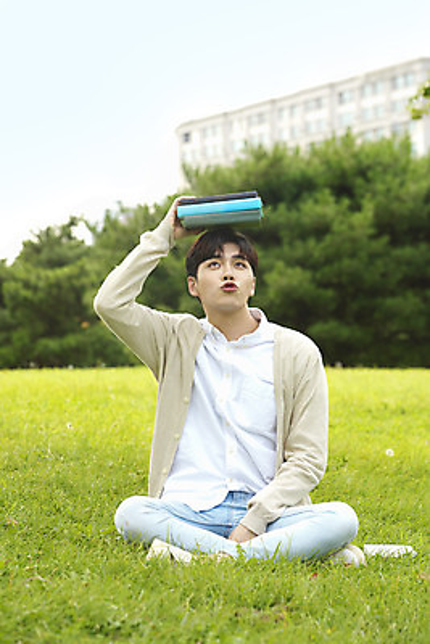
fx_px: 1969
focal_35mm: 110
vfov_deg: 18.6
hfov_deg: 12.5
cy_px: 322
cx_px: 215
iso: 320
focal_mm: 110
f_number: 5
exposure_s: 1/400
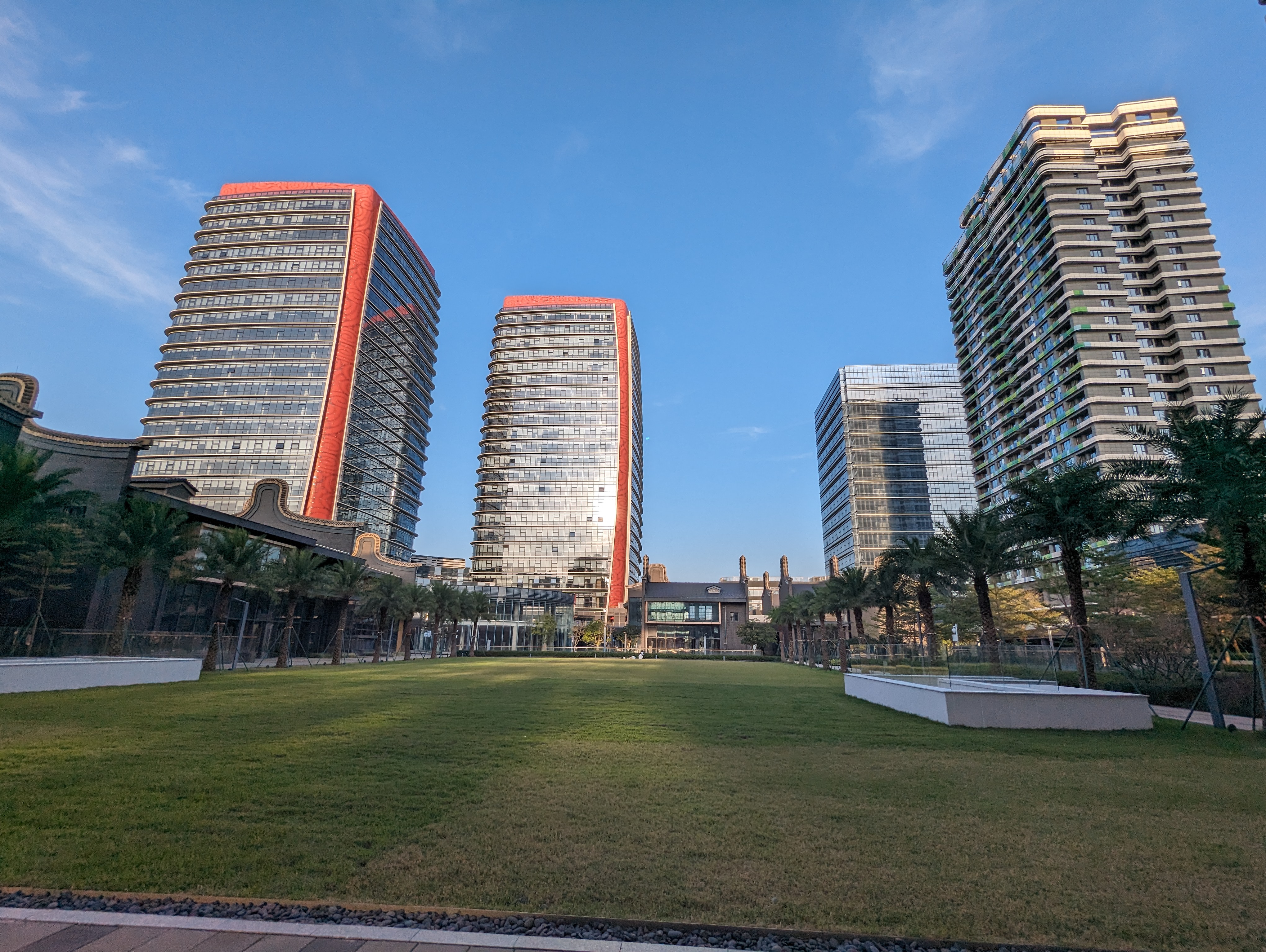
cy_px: 476
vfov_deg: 78.2
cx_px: 633
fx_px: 586
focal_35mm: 16
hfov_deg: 94.4
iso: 50
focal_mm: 2.35
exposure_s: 1/861
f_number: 2.2
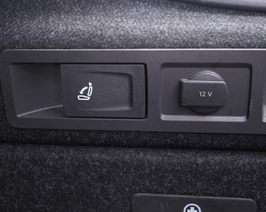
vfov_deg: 36.5
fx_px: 323
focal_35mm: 41
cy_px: 105
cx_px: 147
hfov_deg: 44.7
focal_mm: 24
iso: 800
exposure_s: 1/40
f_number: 2.8
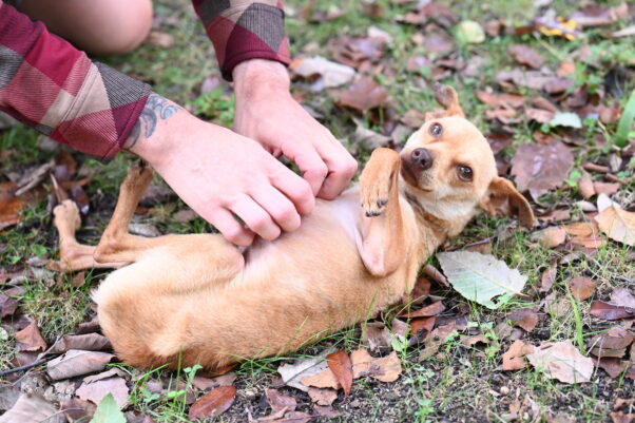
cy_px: 212
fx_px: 1746
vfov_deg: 13.8
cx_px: 318
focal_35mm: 99
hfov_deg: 20.6
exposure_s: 1/320
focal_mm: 99
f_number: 4
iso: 800
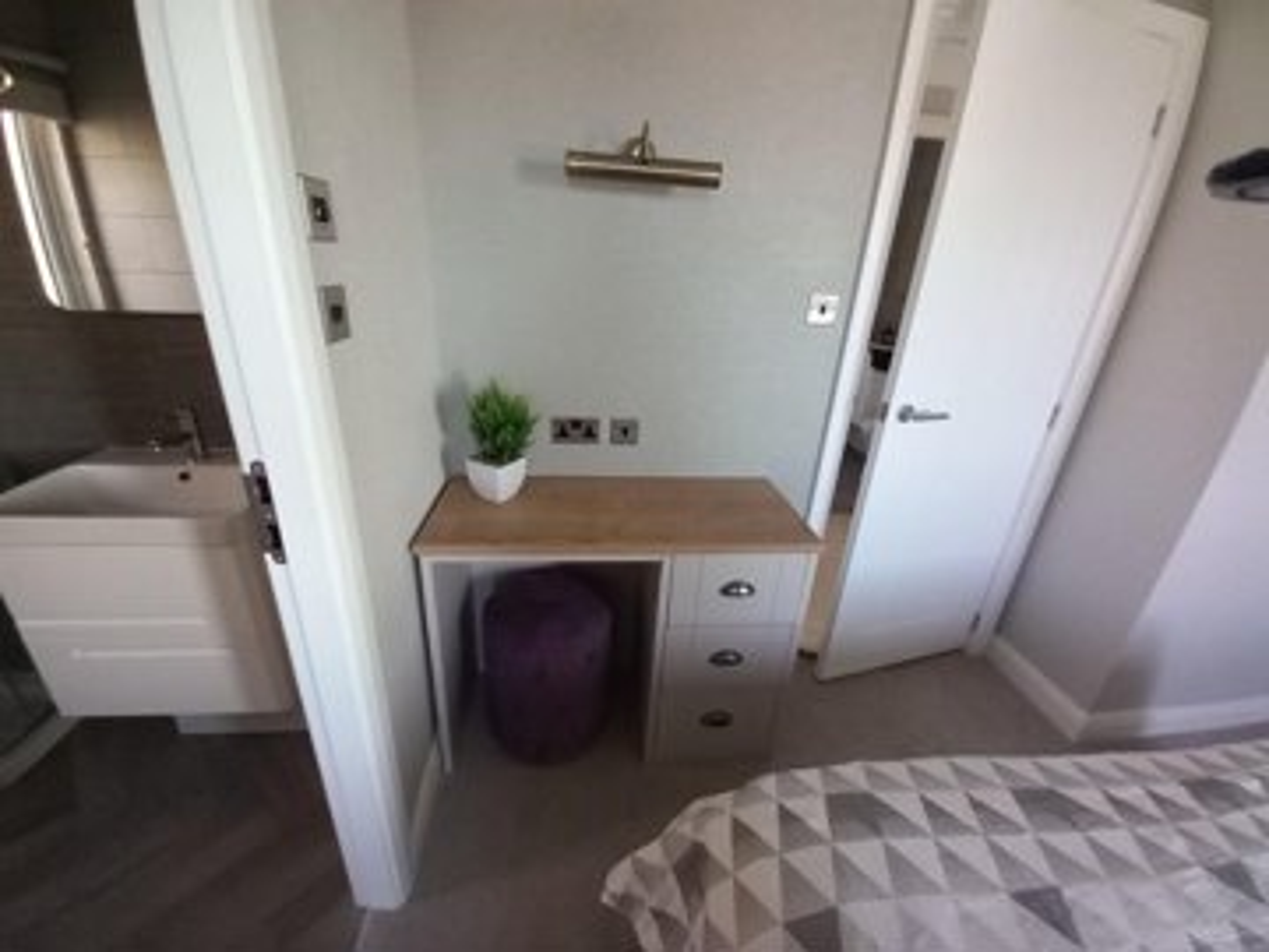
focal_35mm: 13
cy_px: 476
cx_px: 634
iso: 200
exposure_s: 1/50
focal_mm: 1.13
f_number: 2.2
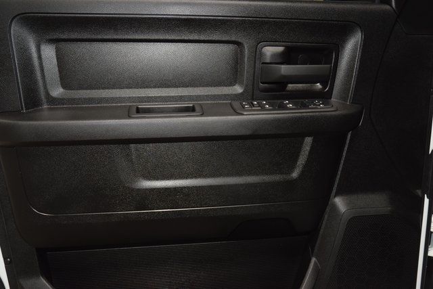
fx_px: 451
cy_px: 144
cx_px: 216
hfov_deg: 51.3
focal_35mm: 38
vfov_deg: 35.5
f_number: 3.8
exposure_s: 1/60
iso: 1000
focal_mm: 25
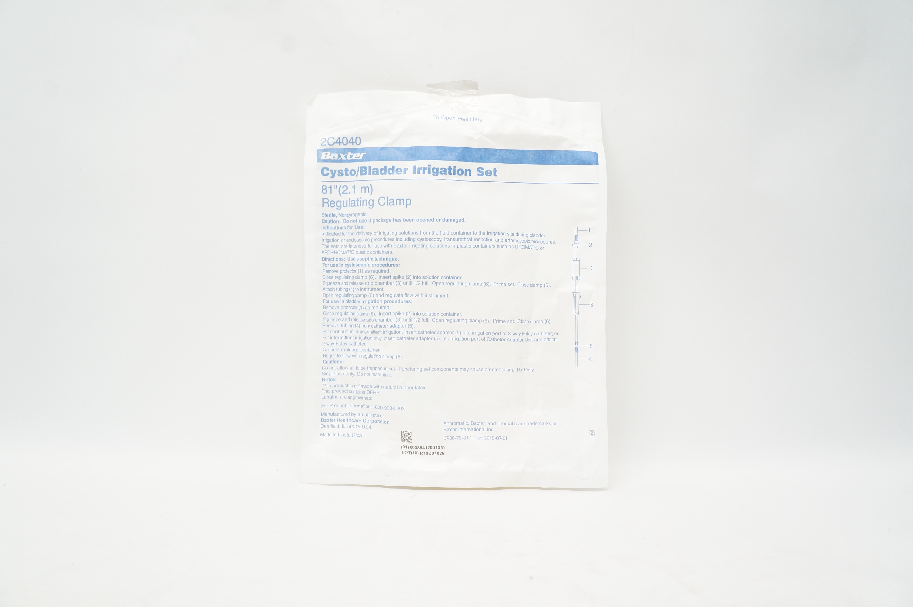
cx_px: 456
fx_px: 684
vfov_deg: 47.8
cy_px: 304
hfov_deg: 67.4
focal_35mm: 27
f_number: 8
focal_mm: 18
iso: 800
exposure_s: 1/40
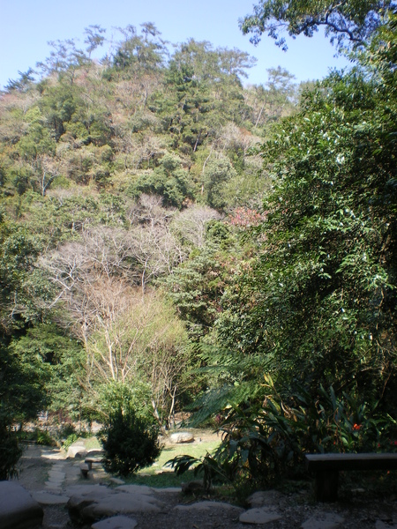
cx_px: 198
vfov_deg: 51.4
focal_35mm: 36
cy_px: 264
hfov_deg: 39.7
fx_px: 550
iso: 50
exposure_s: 1/100
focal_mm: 6.3
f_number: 4.6
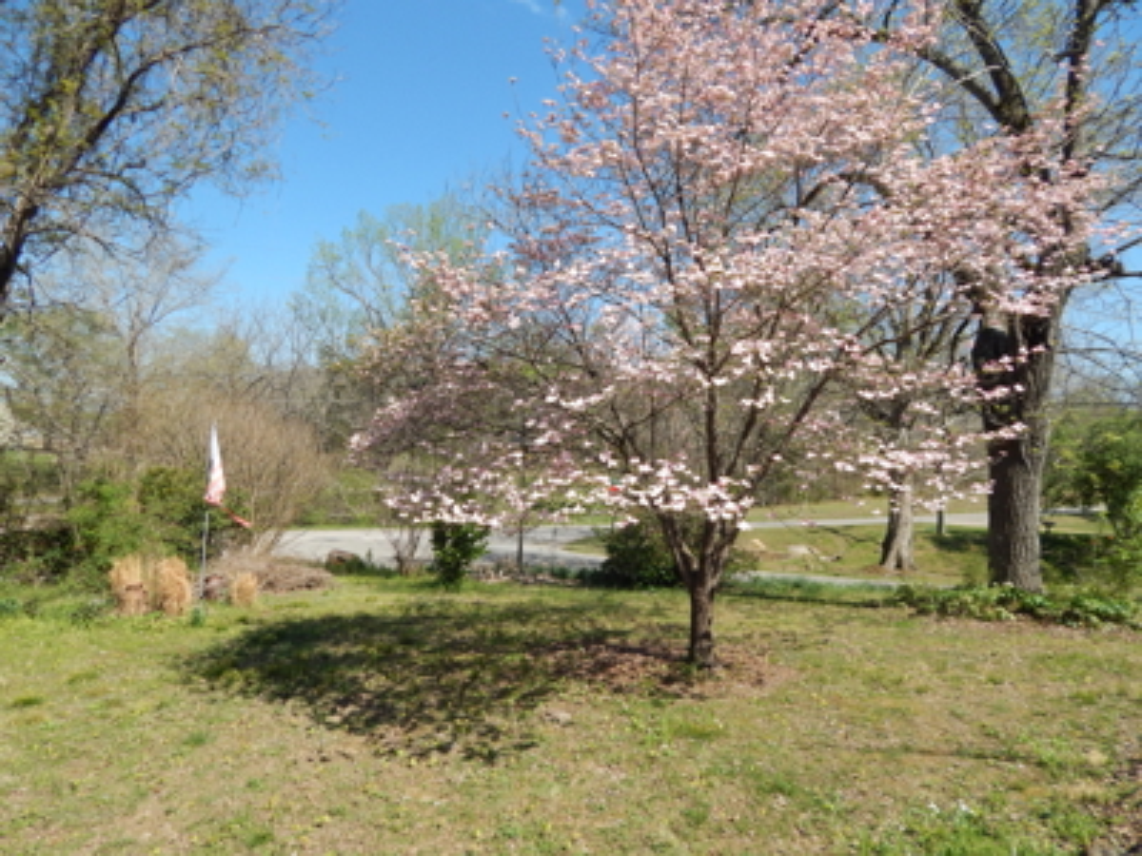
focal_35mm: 23
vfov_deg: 58.9
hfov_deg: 73.9
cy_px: 428
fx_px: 759
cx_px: 571
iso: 200
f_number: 6
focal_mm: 4
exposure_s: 1/640
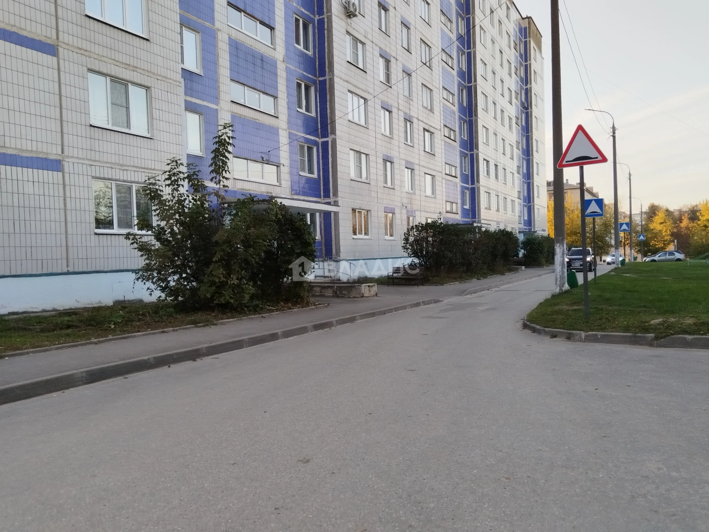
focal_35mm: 26
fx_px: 533
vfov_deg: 53.1
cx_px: 354
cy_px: 266
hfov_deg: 67.3
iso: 100
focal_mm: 4.95
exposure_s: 1/129
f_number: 1.9
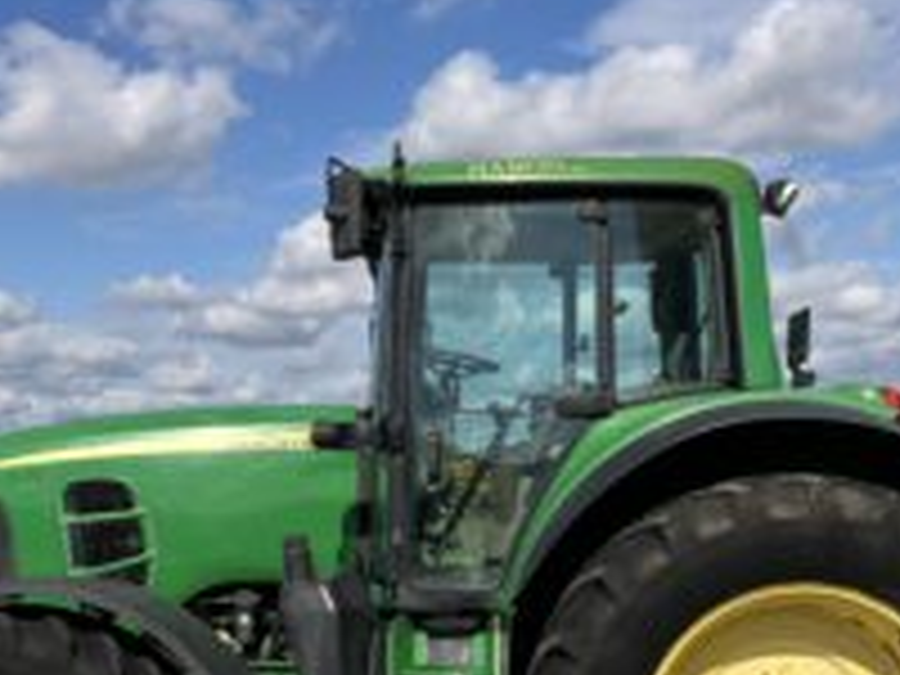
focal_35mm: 56
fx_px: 1456
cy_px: 576
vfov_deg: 25.5
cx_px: 464
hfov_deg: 34.3
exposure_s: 1/2558
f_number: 1.8
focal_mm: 3.99
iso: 32
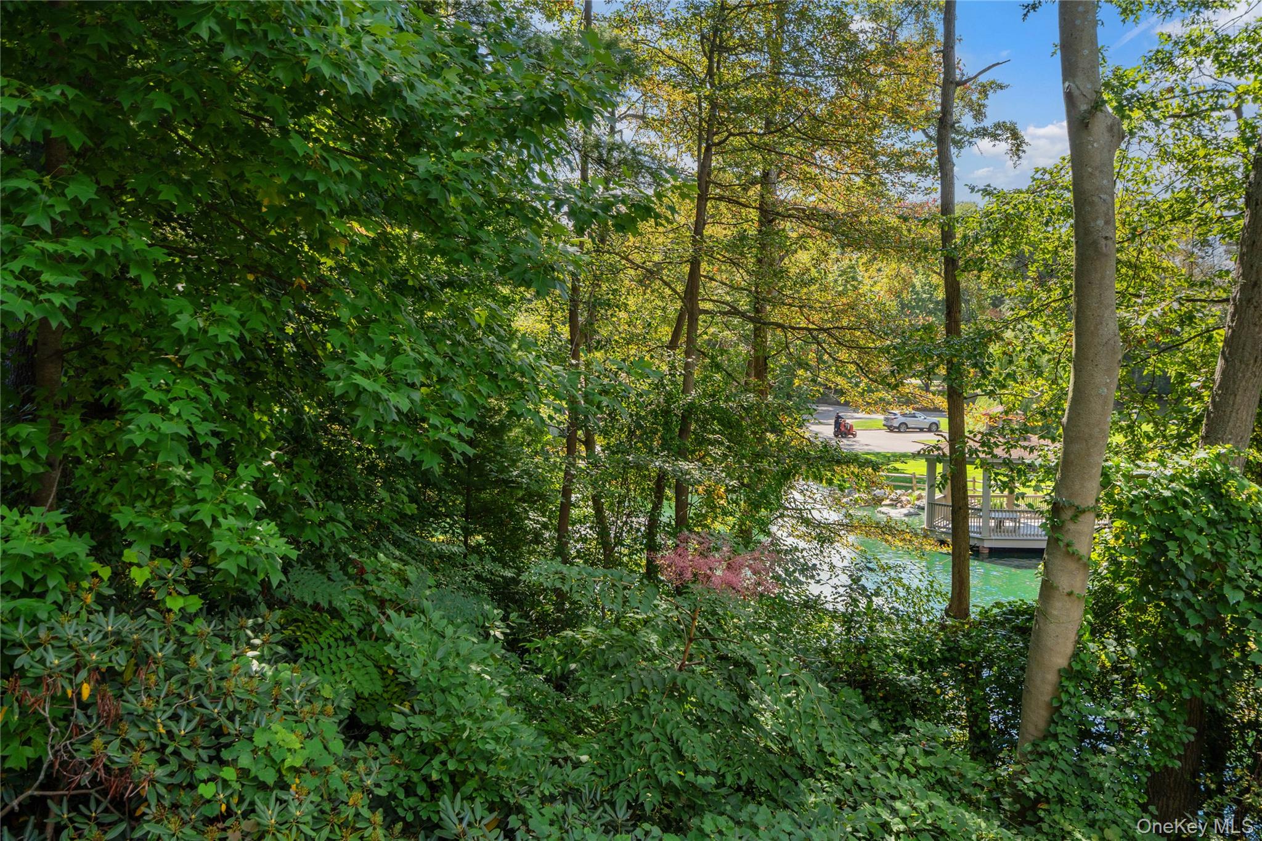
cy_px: 420
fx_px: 1122
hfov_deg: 58.7
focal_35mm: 32
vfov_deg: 41.1
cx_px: 631
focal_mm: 32
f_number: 5.6
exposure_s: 1/500
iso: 250
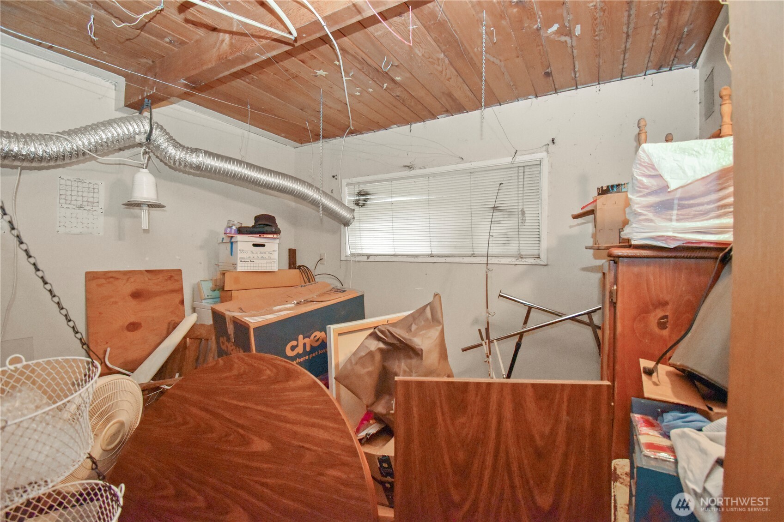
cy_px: 261
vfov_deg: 77.3
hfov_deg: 100.4
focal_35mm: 15
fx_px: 327
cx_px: 392
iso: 5600
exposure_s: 1/60
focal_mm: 10
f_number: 4.5
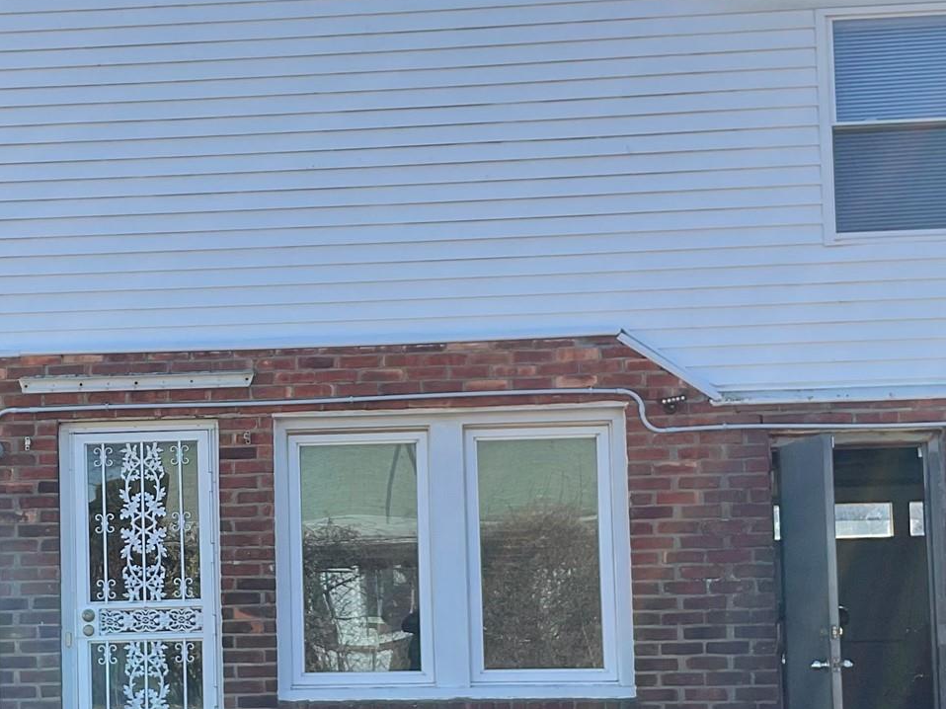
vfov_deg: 23.5
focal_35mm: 62
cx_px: 251
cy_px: 483
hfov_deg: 30.7
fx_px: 1694
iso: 16
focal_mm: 3
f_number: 1.8
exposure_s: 1/781
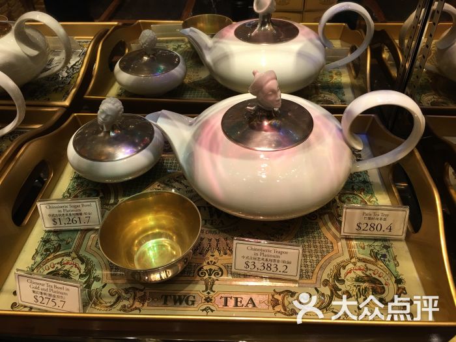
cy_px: 171
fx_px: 382
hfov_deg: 61.7
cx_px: 228
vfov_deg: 48.2
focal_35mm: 29
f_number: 2.2
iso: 40
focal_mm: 4.15
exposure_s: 1/33
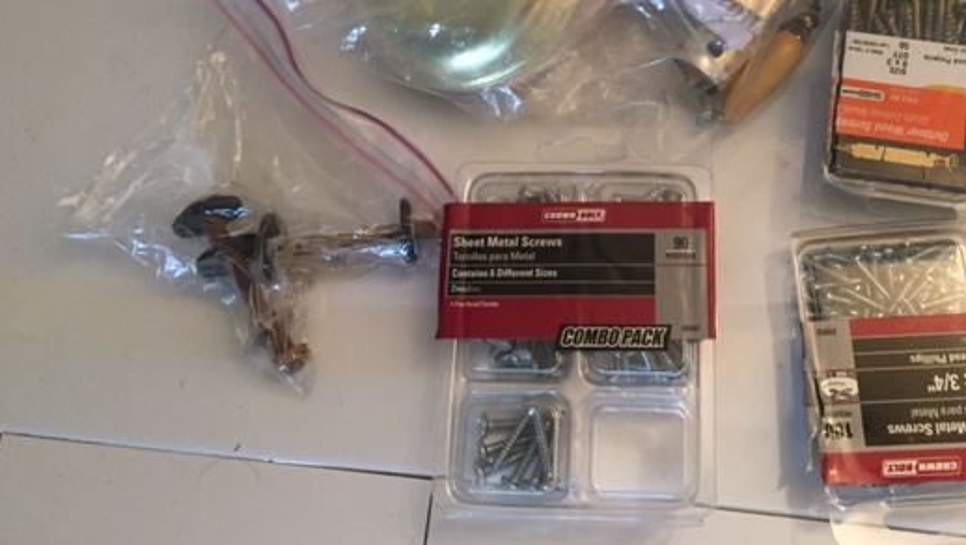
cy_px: 134
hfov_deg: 51.2
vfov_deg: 30.0
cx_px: 591
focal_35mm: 39
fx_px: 999
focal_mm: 4.15
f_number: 2.2
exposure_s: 1/30
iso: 200
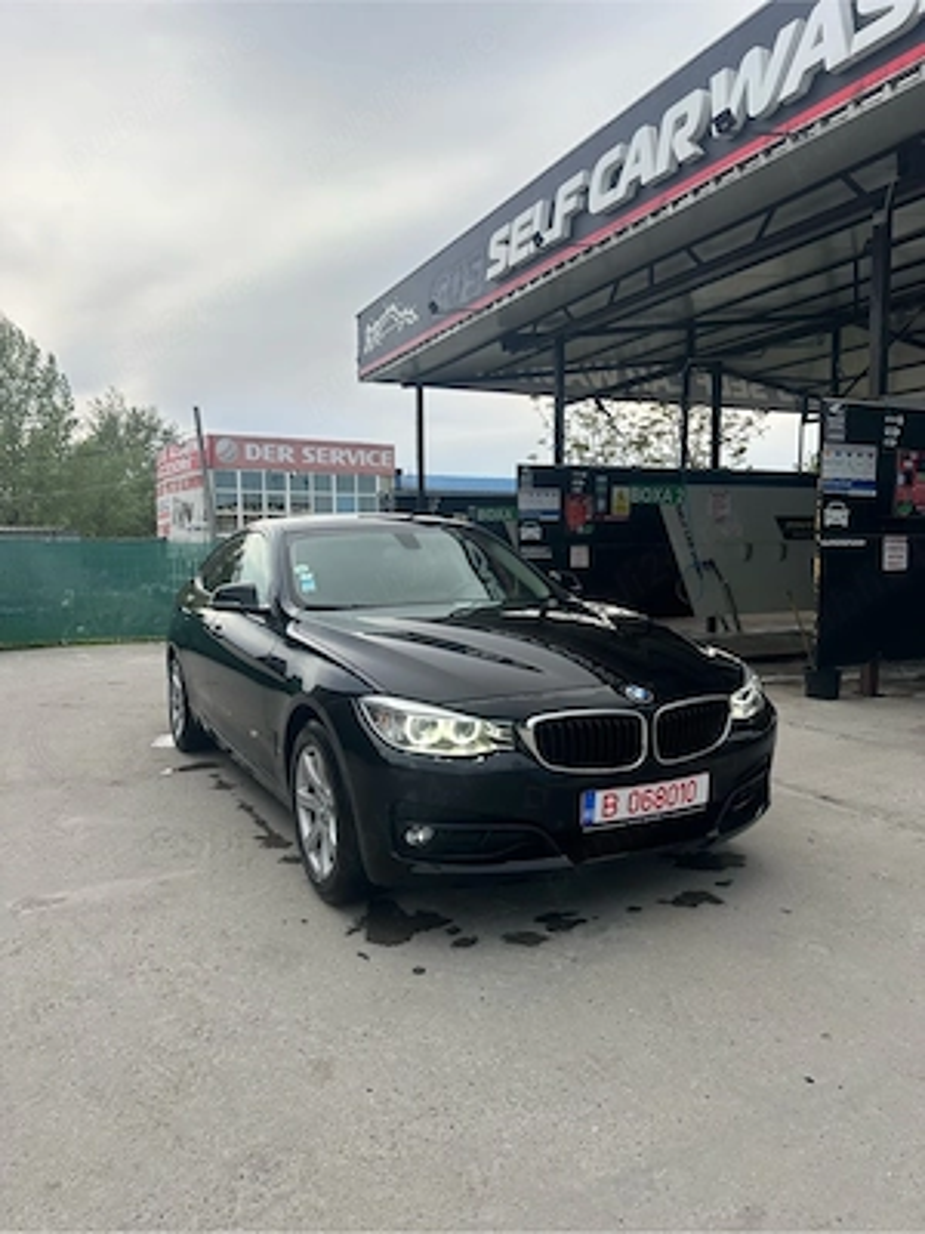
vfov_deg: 71.6
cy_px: 617
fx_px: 855
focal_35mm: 24
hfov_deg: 56.8
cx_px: 462
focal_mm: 6.86
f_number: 1.78
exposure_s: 1/785
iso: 80
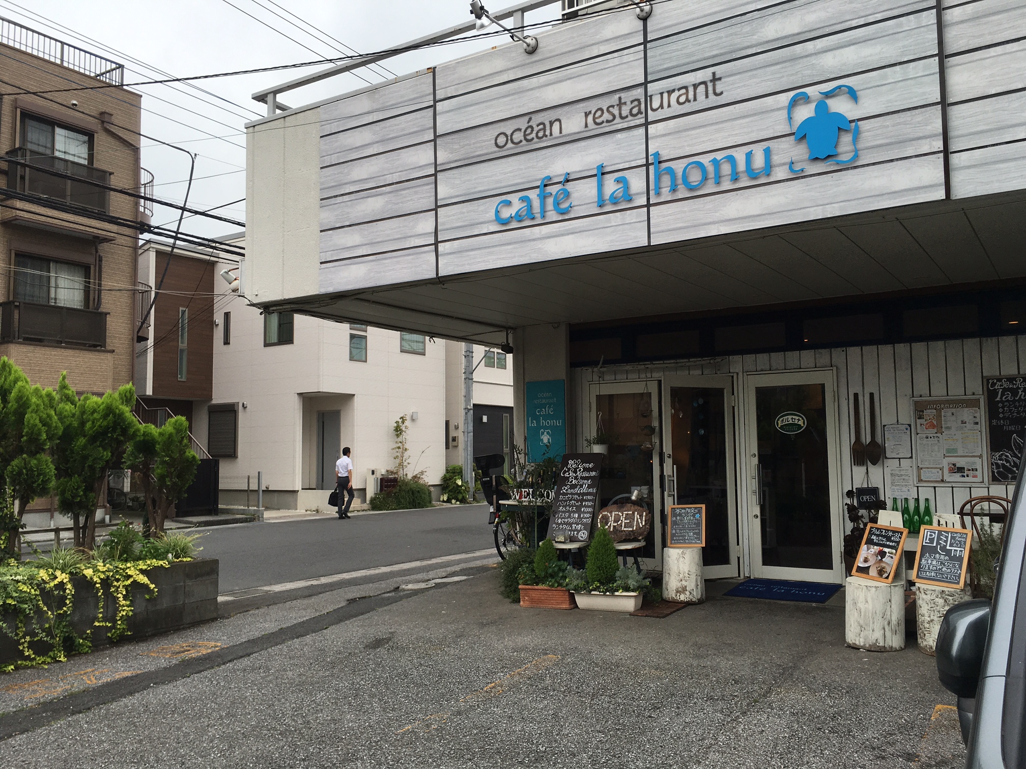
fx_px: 860
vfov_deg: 48.2
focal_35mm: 29
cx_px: 513
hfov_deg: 61.7
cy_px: 384
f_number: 2.2
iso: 25
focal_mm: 4.15
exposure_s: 1/447
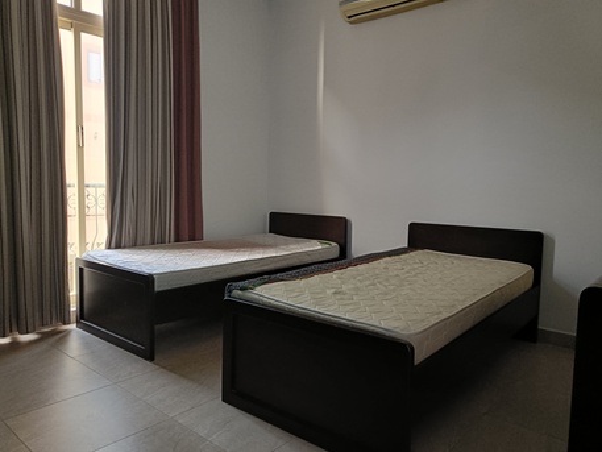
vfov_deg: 54.9
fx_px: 435
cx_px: 301
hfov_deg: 69.4
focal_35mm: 25
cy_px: 226
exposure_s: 1/33.3
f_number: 1.7
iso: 1753
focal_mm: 4.7
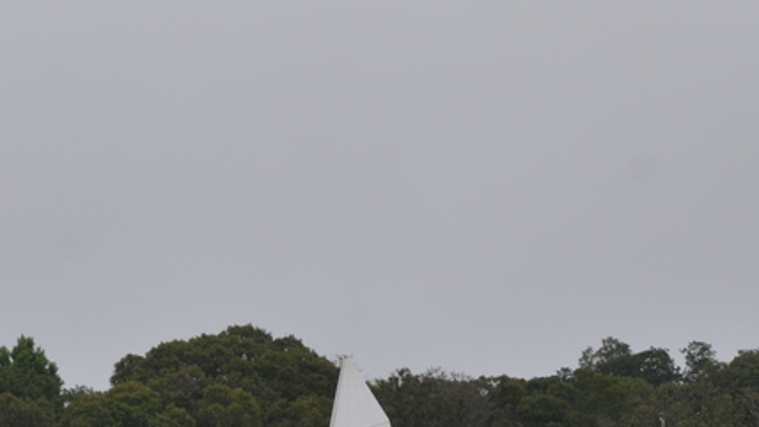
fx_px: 6039
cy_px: 562
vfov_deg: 4.0
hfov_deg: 7.2
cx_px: 257
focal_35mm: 300
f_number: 8
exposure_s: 1/250
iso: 125
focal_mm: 80
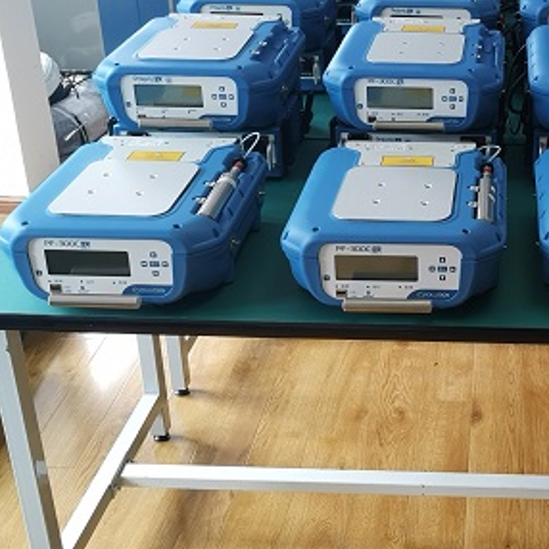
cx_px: 505
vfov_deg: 31.3
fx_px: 969
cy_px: 163
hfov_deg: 30.1
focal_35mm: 54
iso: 64
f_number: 1.8
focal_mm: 5.58
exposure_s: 1/50
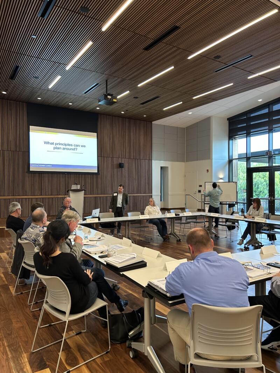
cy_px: 186
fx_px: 280
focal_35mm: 26
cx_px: 140
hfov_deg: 53.1
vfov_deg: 67.3
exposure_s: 1/60
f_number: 1.5
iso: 160
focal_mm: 5.7
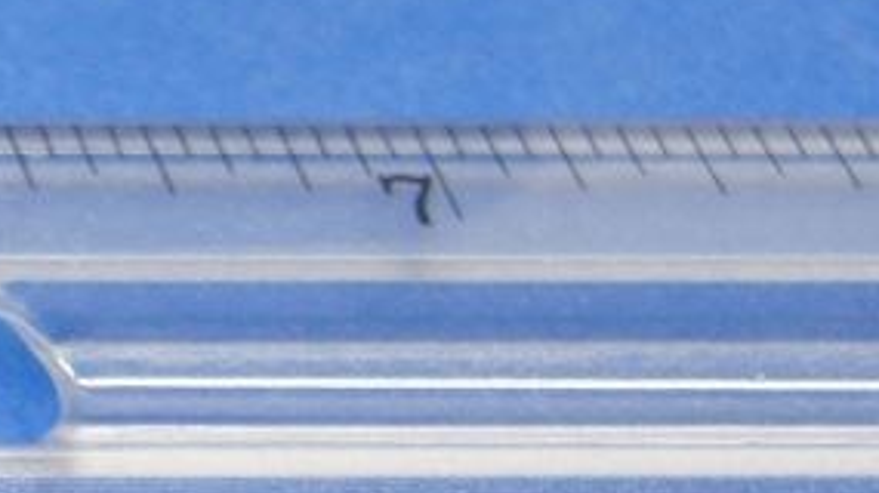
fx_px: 5754
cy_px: -179
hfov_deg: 7.9
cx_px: -1431
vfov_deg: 4.9
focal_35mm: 247
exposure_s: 1/50
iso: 250
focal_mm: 28
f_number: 4
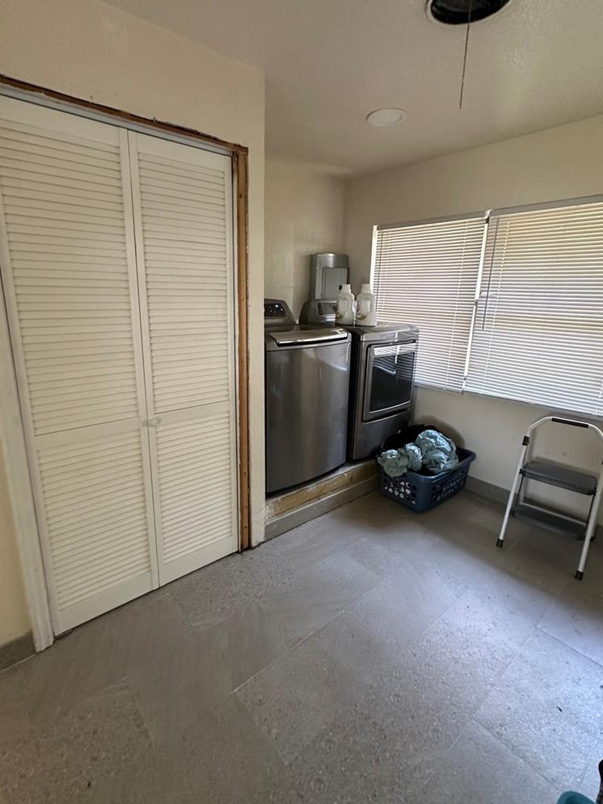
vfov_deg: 91.0
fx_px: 395
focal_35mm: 17
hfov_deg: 74.7
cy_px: 382
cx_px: 286
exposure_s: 1/49
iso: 320
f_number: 2.2
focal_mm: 2.22
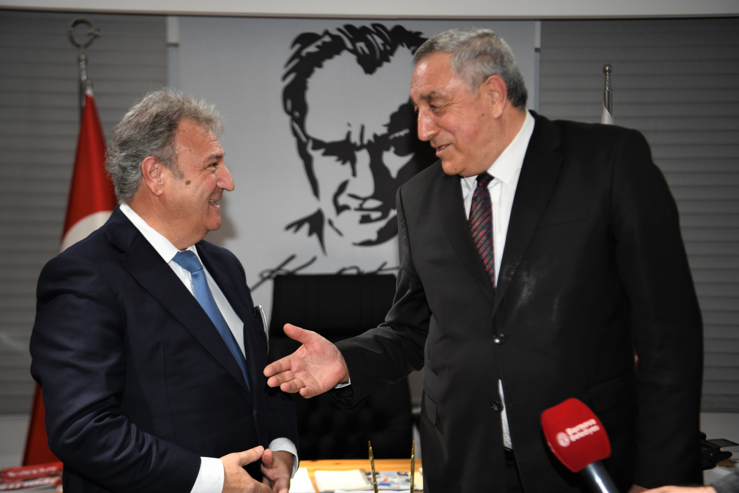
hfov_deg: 38.2
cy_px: 246
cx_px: 370
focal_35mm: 52
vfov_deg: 26.0
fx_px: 1067
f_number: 2.8
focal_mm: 52
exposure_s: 1/100
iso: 400
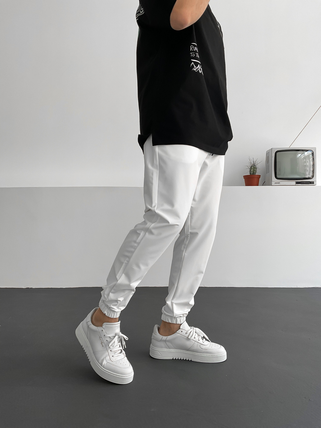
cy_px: 214
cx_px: 160
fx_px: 359
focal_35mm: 29
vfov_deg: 61.7
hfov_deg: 48.2
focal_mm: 3
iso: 40
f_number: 1.8
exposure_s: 1/120
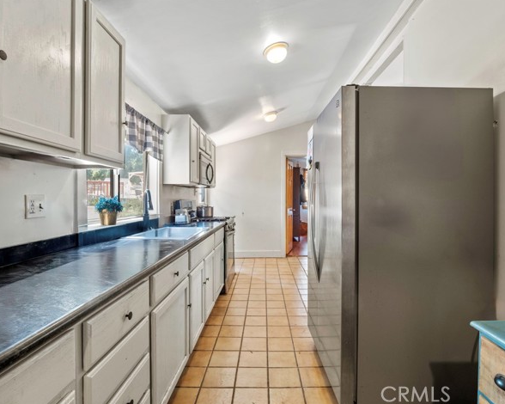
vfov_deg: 76.9
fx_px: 254
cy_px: 200
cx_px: 266
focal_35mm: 17
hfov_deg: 89.6
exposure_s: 3.2
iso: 200
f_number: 8
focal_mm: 8
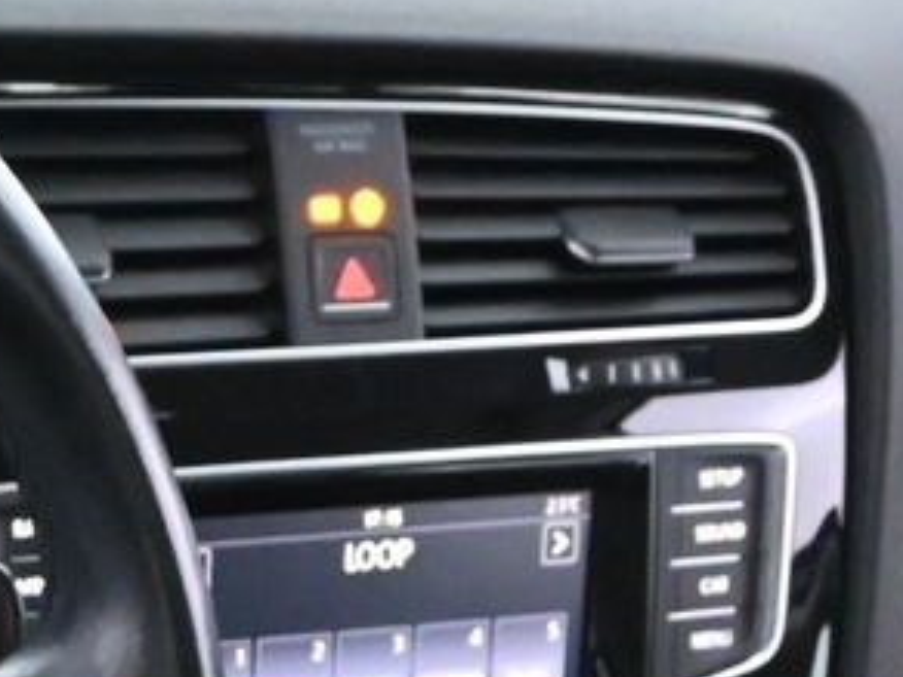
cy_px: 1206
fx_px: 3339
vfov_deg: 10.9
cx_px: -659
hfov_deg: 13.9
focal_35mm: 128
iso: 6400
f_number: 5.6
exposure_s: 1/20
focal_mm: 16
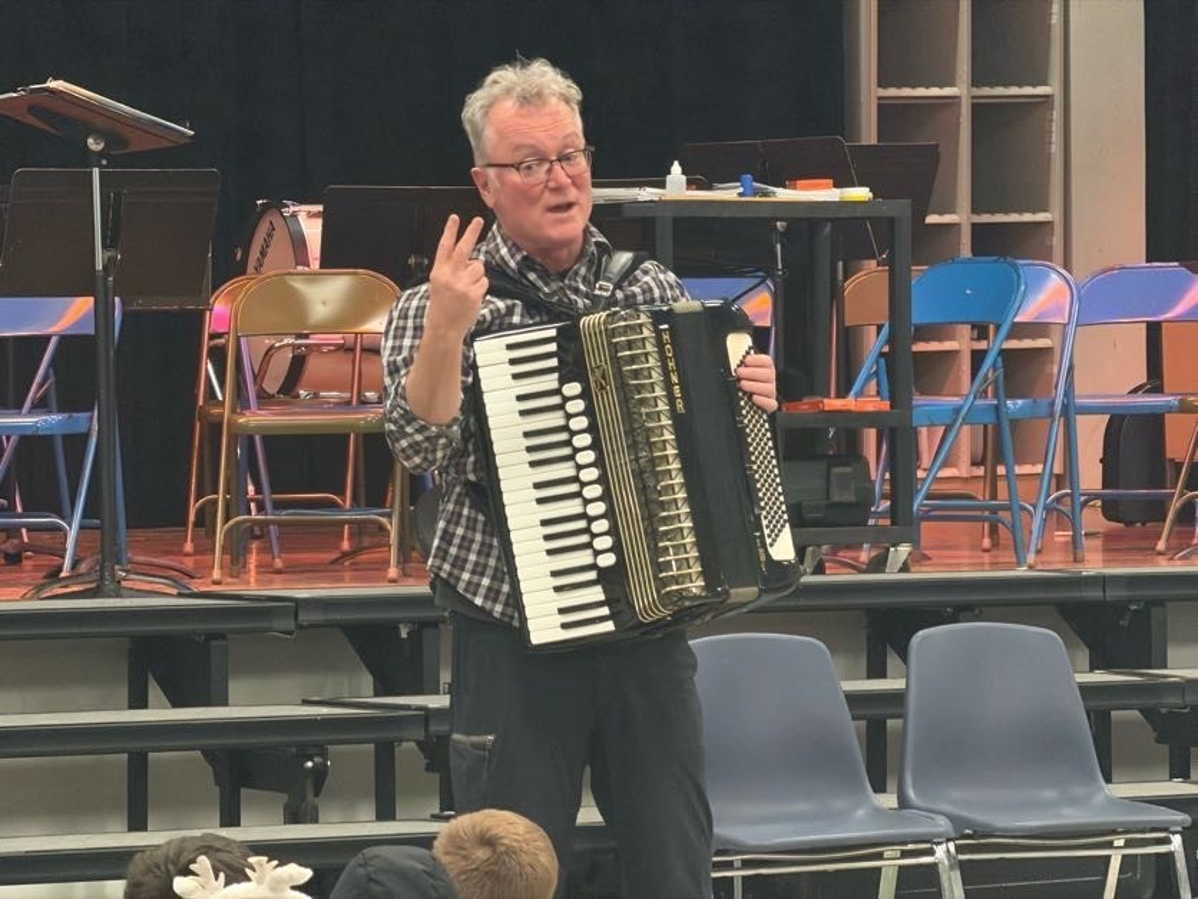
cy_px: 450
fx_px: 6922
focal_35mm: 200
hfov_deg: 9.9
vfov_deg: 7.4
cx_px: 599
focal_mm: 16.89
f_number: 2.8
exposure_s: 1/60
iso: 640
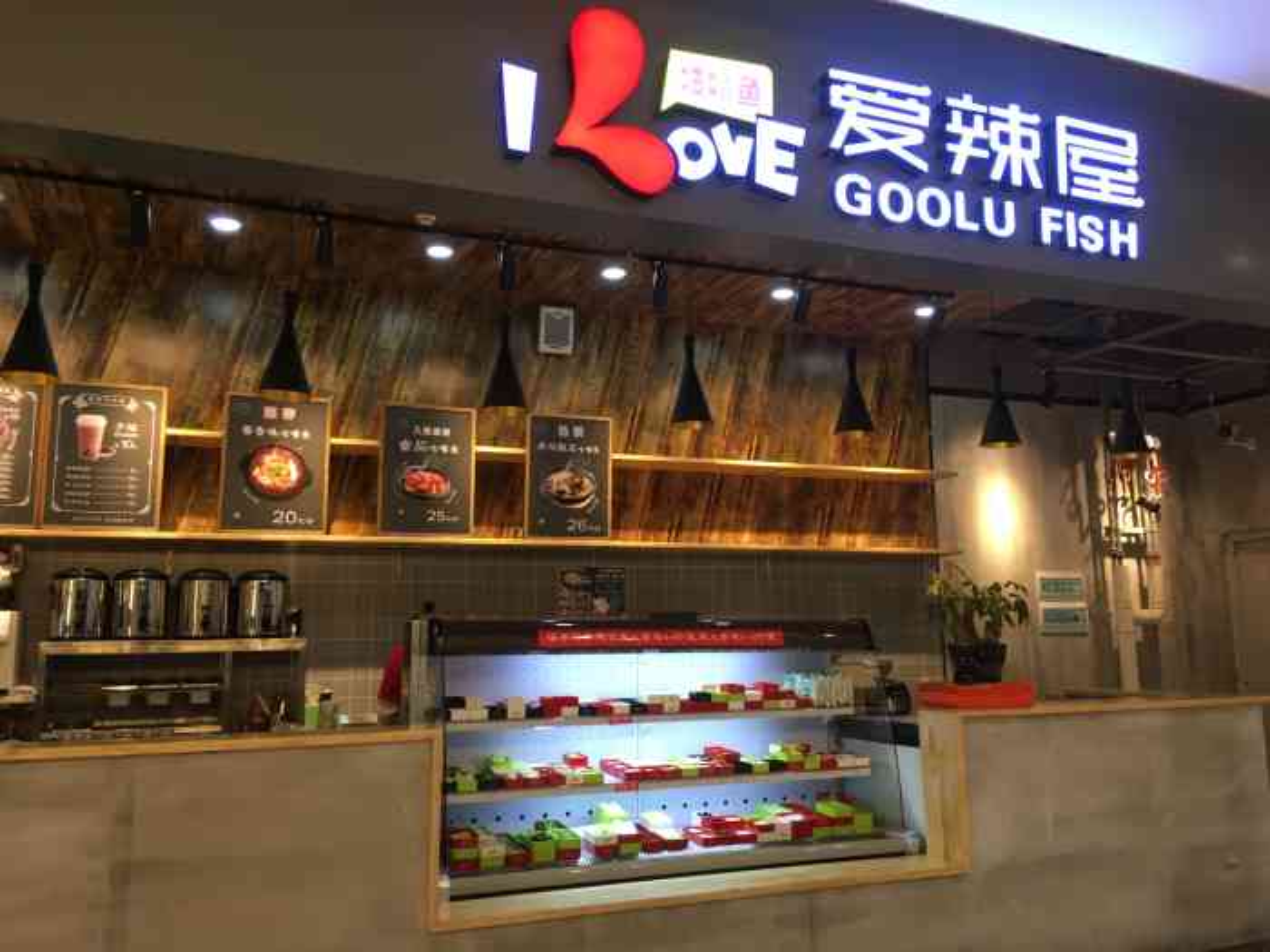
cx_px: 635
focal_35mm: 29
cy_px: 476
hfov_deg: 61.7
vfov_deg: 48.2
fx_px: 1064
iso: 32
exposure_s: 1/33
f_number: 2.2
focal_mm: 4.15
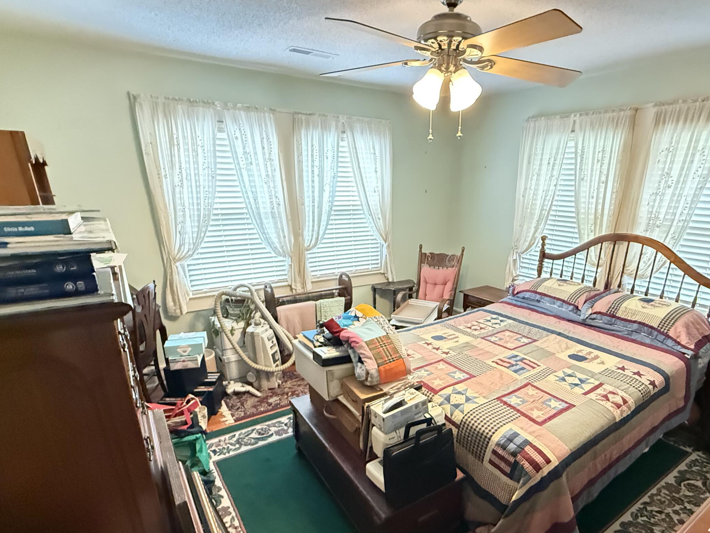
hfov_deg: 81.4
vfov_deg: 65.0
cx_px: 400
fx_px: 410
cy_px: 332
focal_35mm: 20
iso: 1250
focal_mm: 2.22
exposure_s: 1/40
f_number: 2.2
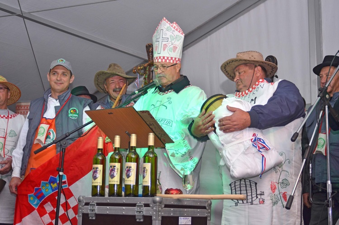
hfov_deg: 35.1
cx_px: 170
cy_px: 112
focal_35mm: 57
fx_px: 536
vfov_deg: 23.7
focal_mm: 38
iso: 400
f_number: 3.8
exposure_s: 1/200
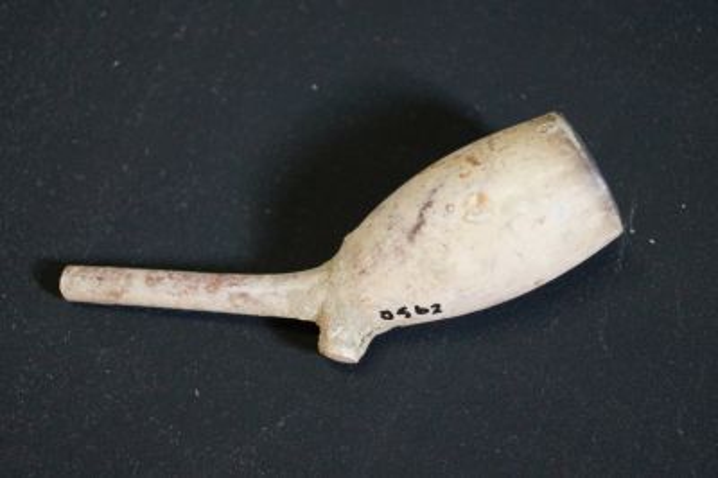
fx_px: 1644
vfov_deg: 16.5
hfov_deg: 24.6
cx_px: 359
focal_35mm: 82
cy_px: 239
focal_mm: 55
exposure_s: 1/60
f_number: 5.6
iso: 3200
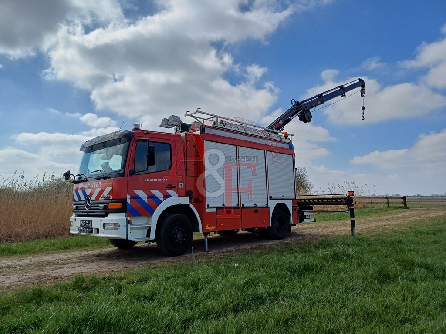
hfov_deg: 69.4
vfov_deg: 54.9
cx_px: 223
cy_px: 167
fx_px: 322
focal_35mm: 25
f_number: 1.8
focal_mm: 4.65
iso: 50
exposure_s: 1/2232
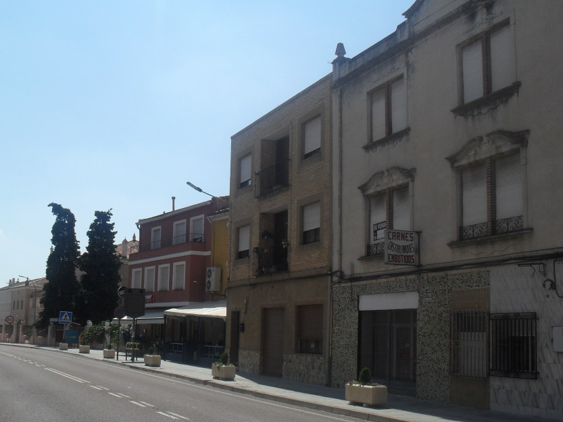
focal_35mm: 43
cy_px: 231
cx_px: 243
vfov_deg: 33.6
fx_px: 699
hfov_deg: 43.7
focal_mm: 6.3
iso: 100
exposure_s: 1/350
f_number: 8.4
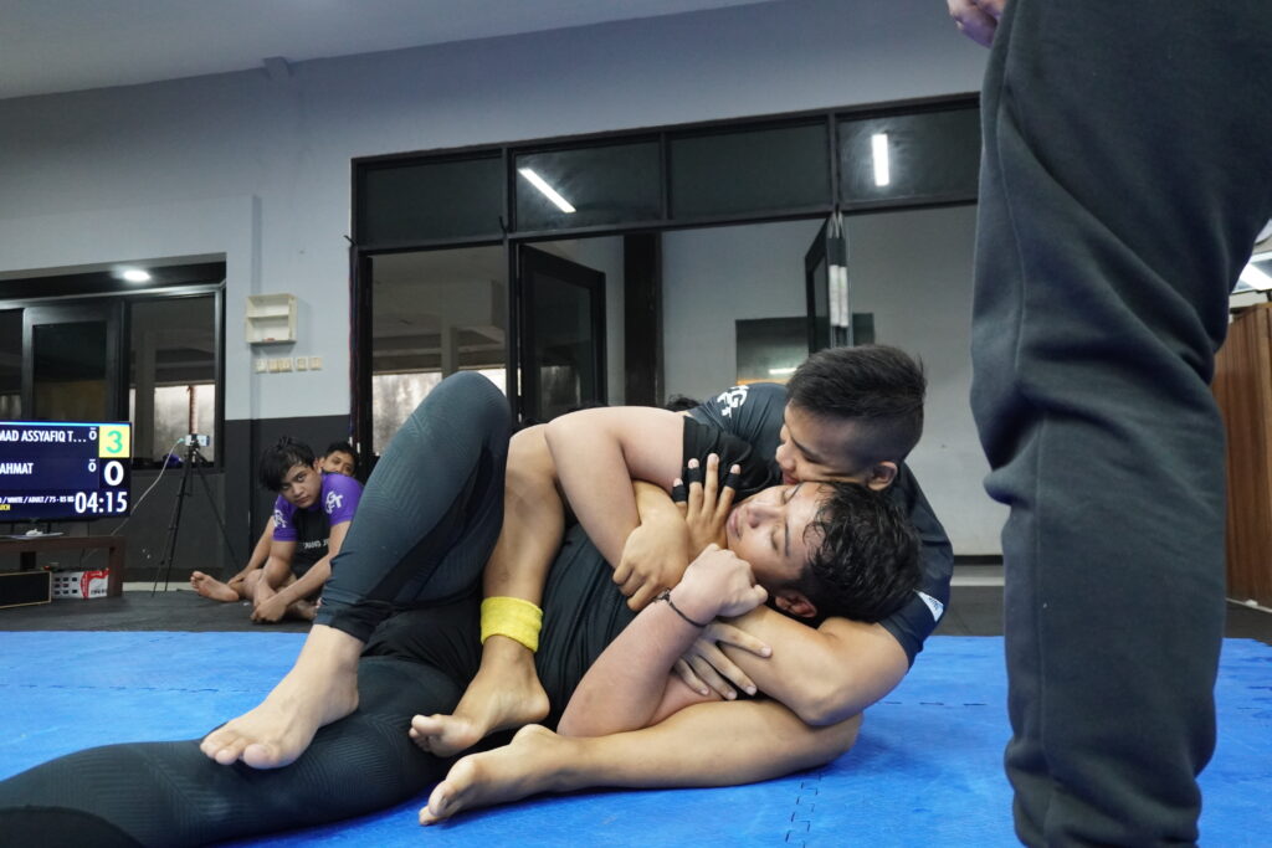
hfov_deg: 61.9
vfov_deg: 43.6
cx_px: 636
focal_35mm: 30
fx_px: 1060
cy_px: 424
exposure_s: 1/100
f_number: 4
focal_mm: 20
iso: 2500
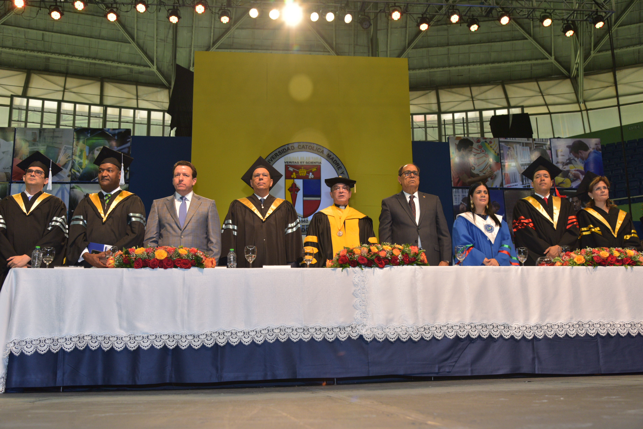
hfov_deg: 54.4
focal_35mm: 35
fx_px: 625
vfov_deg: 37.9
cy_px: 214
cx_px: 322
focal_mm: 35
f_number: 5.6
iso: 1000
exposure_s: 1/250
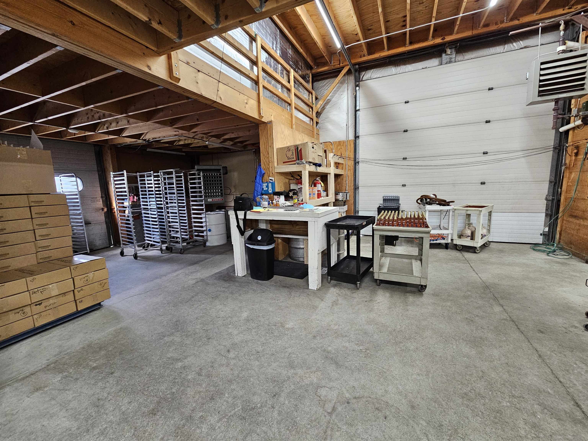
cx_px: 294
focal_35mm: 13
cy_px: 220
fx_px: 221
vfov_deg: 89.9
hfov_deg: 106.2
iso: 320
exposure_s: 1/77.4
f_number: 2.2
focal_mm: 2.2
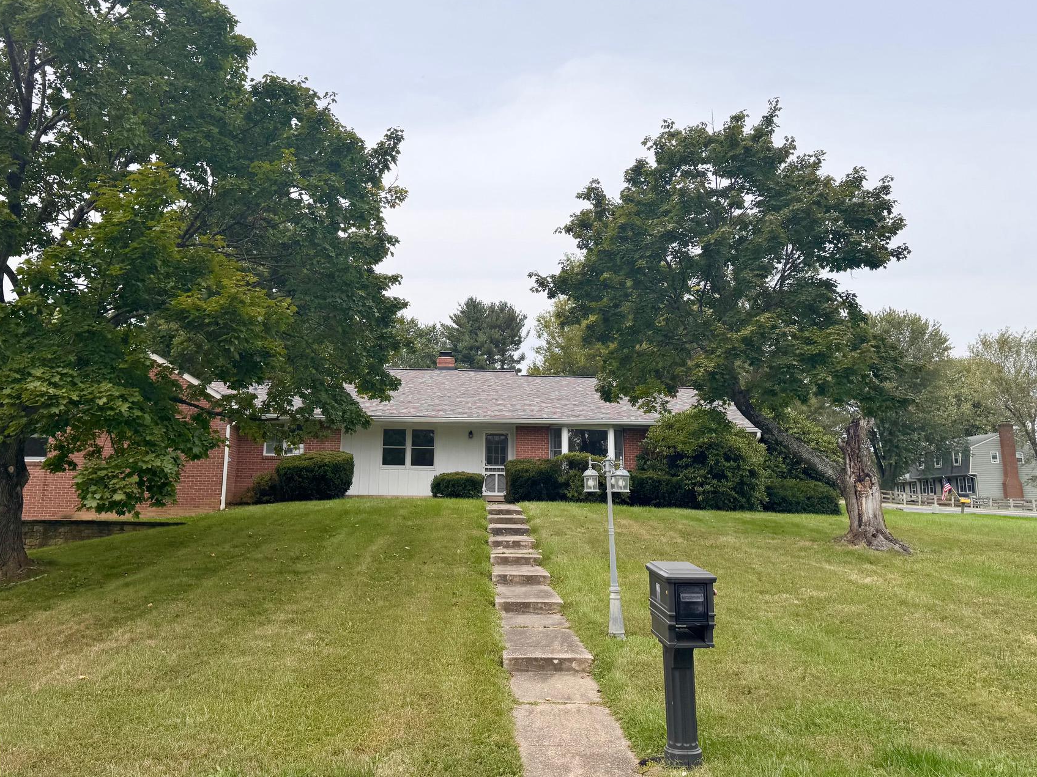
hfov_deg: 61.6
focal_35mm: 29
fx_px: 869
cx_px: 472
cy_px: 317
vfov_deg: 48.0
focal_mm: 6.76
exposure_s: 1/4608
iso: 80
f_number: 1.78
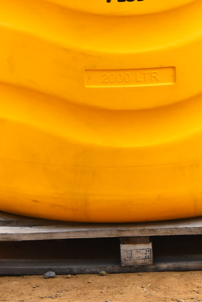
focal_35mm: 210
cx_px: 119
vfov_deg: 9.6
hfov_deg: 6.5
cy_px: -80
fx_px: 1766
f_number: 8
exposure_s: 1/160
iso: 250
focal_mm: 50
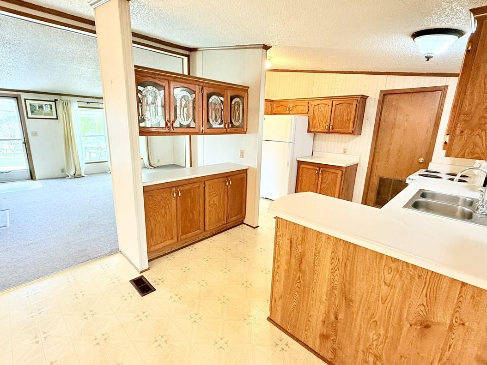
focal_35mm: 17
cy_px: 182
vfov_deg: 74.8
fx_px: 239
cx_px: 233
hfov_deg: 91.0
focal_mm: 2.22
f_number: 2.2
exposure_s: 1/60
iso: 400
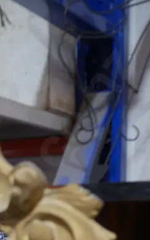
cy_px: 308
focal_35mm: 106
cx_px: -64
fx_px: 694
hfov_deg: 11.9
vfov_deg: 18.3
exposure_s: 1/60
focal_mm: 19
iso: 500
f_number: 4.1
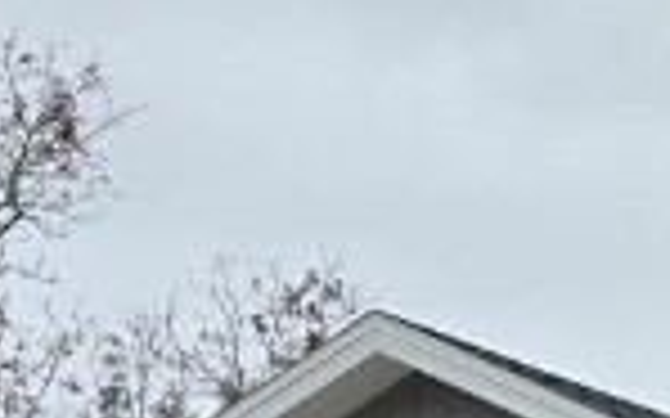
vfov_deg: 7.5
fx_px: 3048
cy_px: 890
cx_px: 1407
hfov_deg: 11.2
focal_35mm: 167
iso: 12
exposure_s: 1/315
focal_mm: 6.3
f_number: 1.7
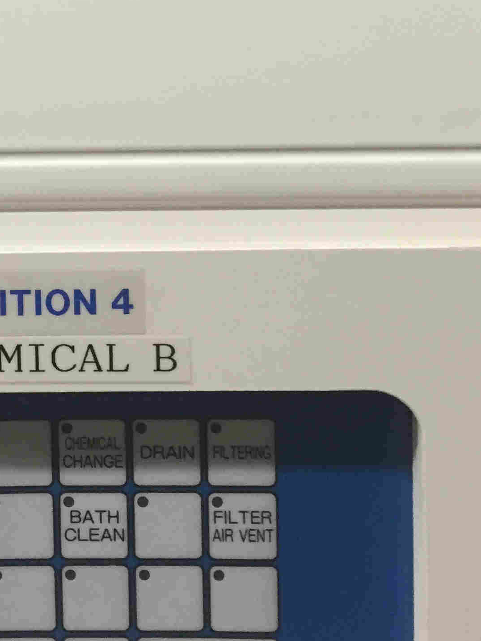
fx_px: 1222
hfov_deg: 22.0
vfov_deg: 28.1
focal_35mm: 66
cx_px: 97
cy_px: 43
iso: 125
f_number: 2.2
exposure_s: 1/30
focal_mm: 4.15
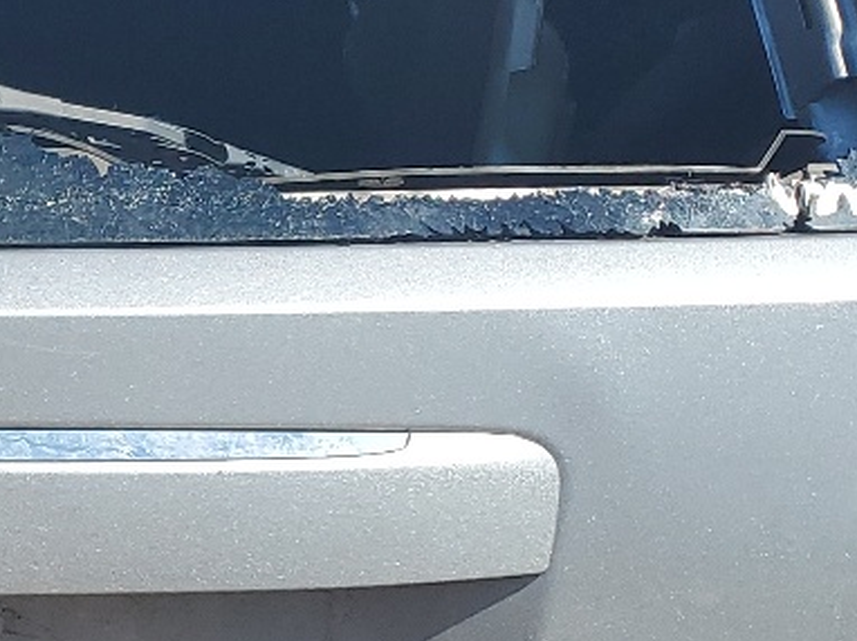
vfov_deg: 13.5
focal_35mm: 109
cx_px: -233
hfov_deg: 17.1
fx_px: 2697
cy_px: 475
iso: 50
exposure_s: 1/2000
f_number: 1.5
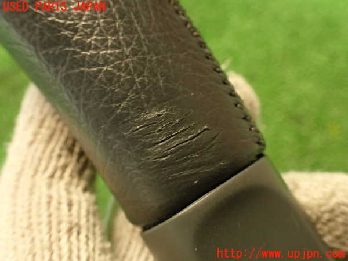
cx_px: 174
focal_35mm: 30
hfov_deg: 60.0
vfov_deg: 46.8
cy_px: 130
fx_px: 302
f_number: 2.3
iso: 500
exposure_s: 1/30
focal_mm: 5.4
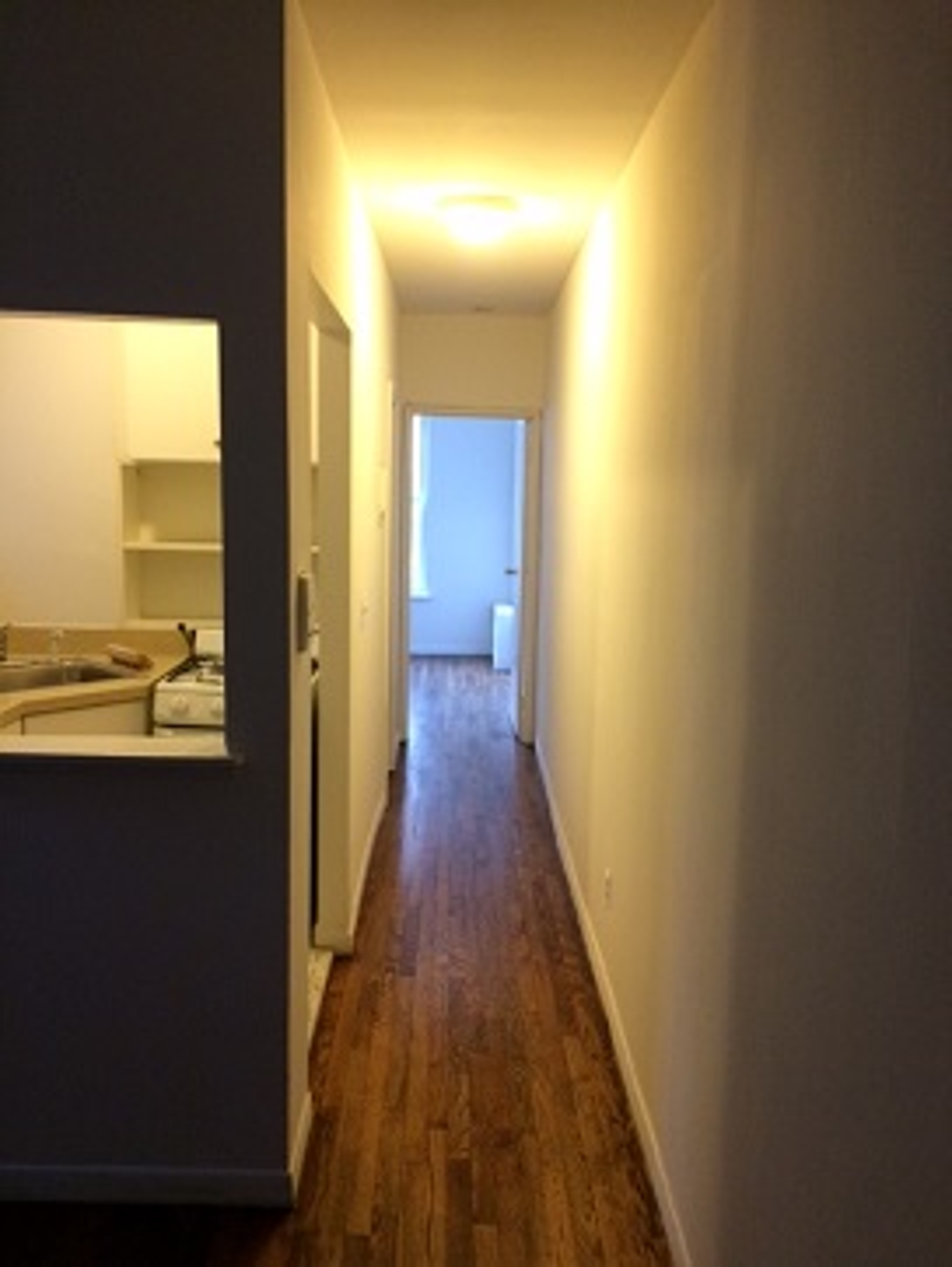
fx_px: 1062
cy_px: 634
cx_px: 476
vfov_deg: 61.6
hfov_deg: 48.3
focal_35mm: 29
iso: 200
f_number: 2.2
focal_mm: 4.15
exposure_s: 1/30
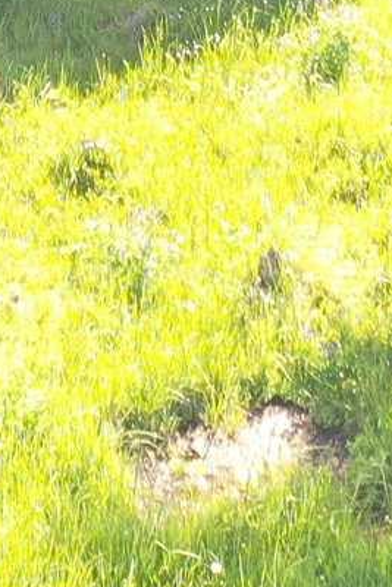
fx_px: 3508
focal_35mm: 215
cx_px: -68
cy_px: -715
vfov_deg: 8.8
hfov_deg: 6.4
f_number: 4
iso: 100
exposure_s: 1/100
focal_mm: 10.26
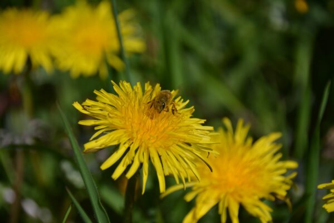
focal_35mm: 225
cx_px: 167
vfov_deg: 6.1
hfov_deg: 9.1
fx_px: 2087
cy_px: 112
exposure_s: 1/500
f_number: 6
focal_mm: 150
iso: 200
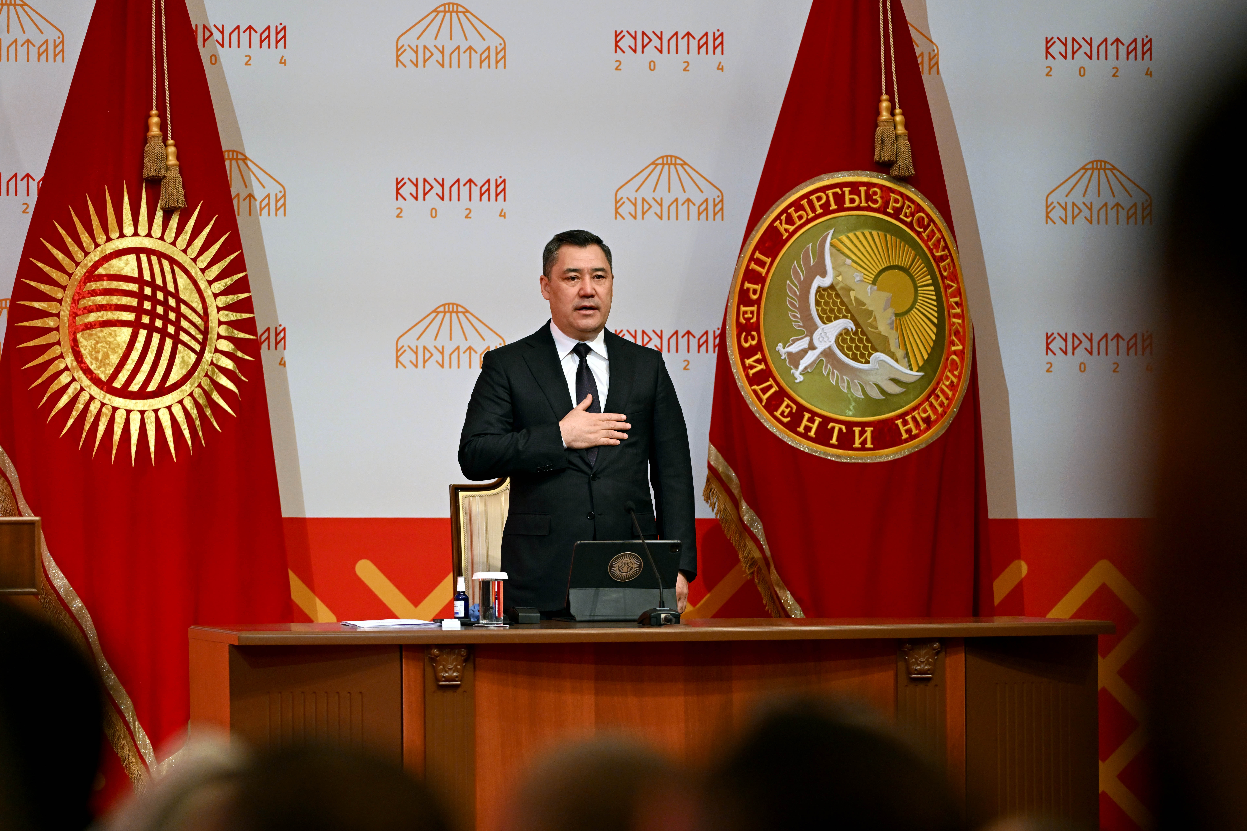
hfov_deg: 10.3
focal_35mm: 200
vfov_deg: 6.9
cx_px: 624
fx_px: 6927
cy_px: 416
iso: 3200
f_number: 4
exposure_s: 1/320
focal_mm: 200
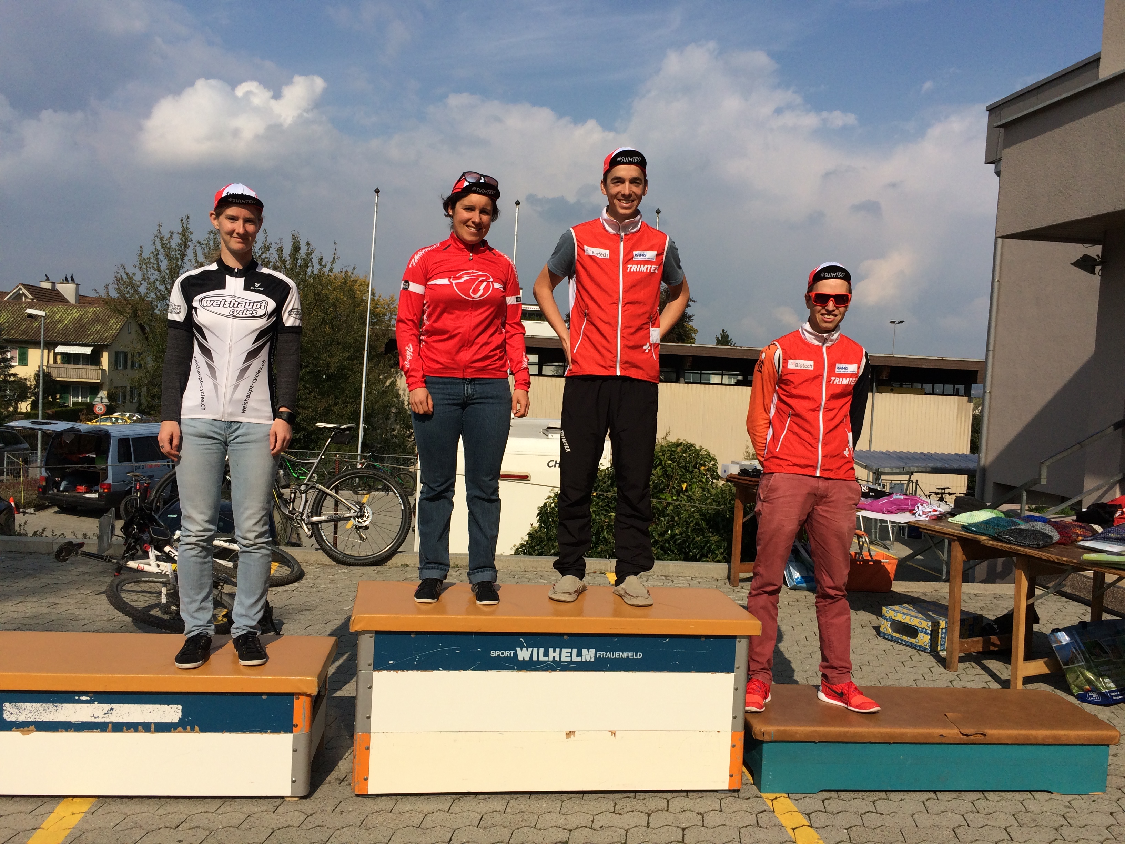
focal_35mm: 29
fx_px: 942
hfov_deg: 61.7
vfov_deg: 48.2
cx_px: 562
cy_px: 422
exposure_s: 1/4566
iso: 32
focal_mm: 4.15
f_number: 2.2
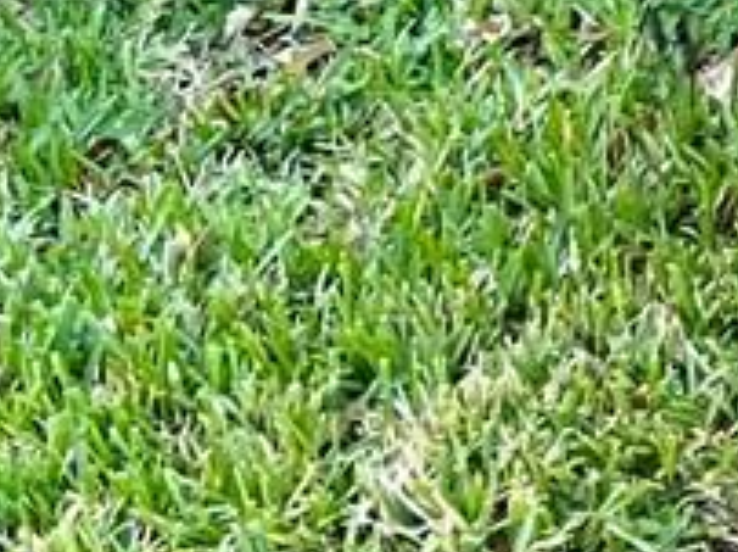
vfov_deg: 7.2
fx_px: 4387
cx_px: 2430
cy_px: 99
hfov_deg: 7.9
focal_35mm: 206
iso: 40
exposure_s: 1/164
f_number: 1.5
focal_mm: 5.7
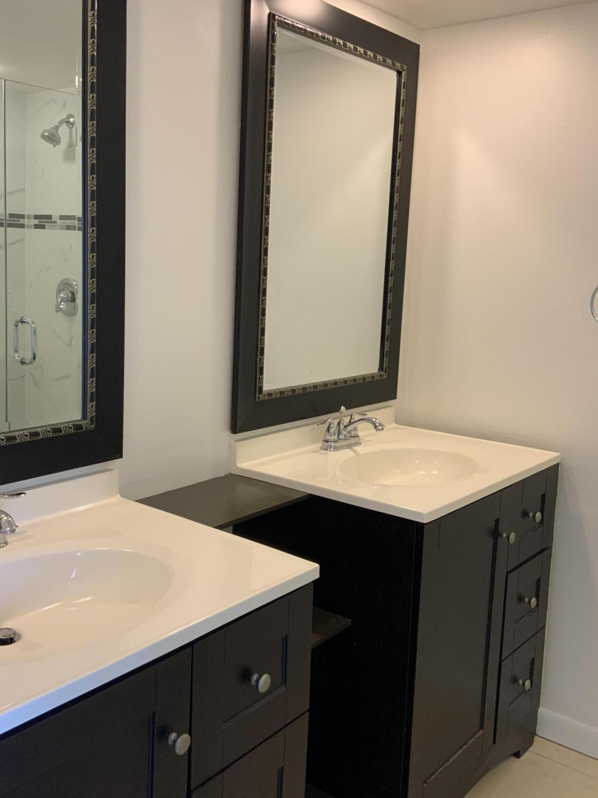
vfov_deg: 52.6
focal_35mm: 35
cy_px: 378
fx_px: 806
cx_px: 260
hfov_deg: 40.6
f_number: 1.8
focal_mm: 3
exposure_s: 1/60
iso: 80
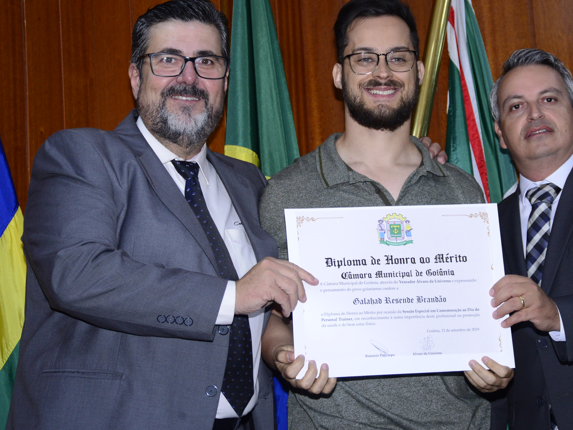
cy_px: 190
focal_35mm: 84
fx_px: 1391
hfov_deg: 23.2
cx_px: 360
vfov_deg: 17.6
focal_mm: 66
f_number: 5.3
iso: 1600
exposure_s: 1/125
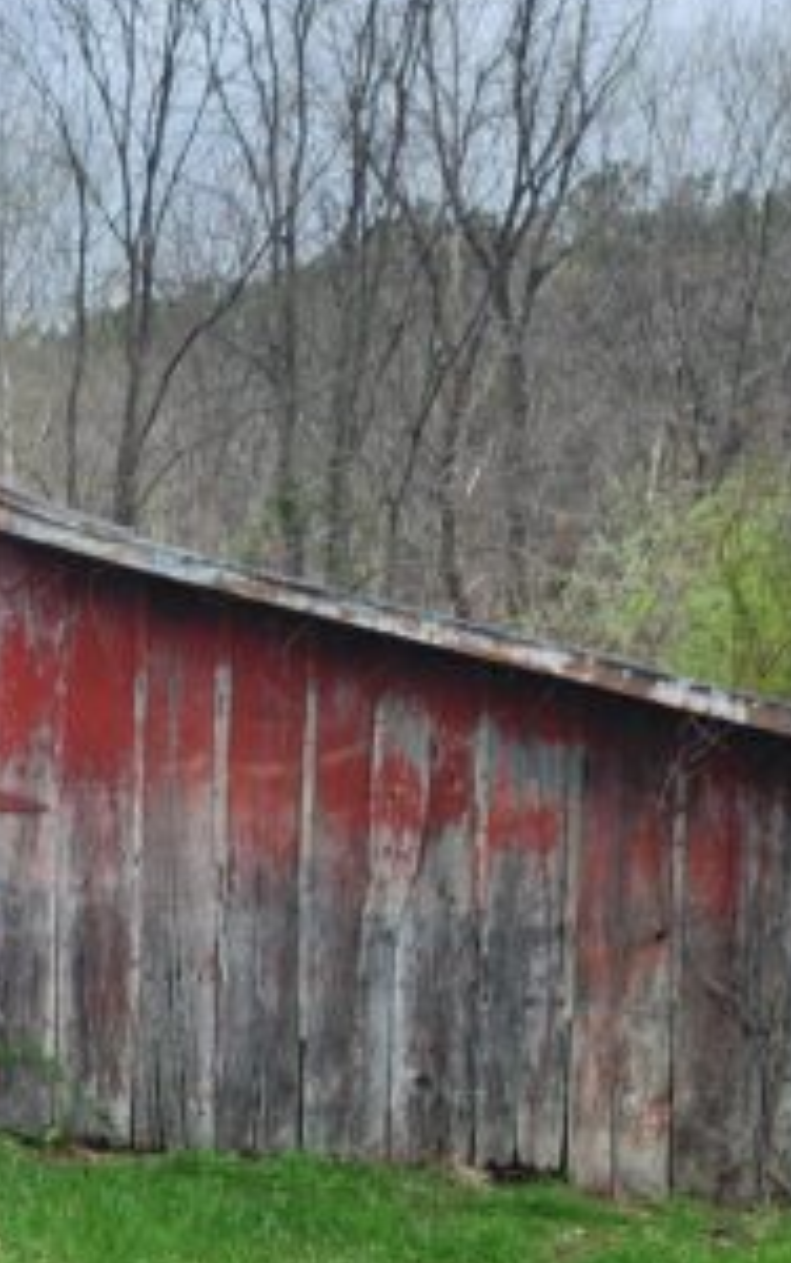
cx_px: -724
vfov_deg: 31.4
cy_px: 796
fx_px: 2238
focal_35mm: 65
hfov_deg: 16.2
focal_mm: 6.4
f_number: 1.8
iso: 20
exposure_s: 1/180
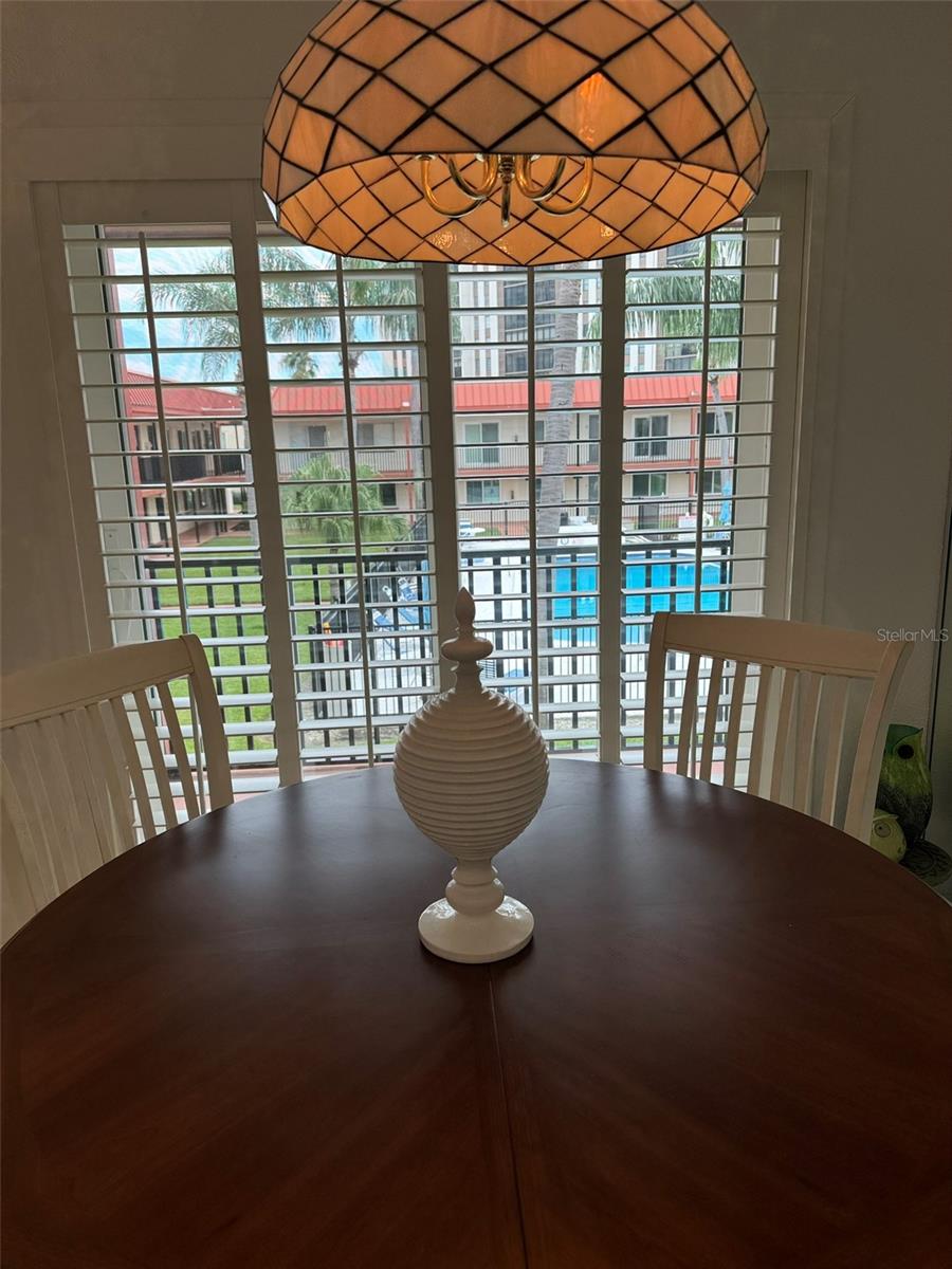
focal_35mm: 24
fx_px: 880
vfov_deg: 71.6
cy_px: 634
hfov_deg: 56.8
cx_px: 476
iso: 80
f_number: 1.78
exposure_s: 1/645
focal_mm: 6.76
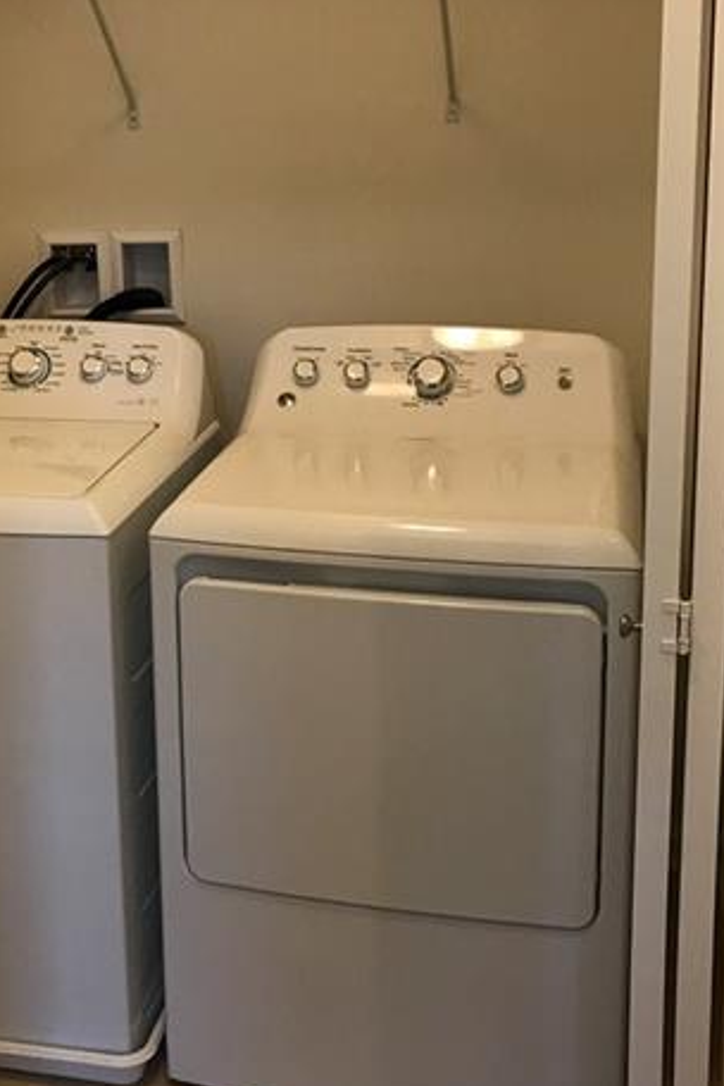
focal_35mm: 49
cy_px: 357
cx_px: 181
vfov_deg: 39.8
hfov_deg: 27.2
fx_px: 1478
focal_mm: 3.99
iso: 25
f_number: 1.8
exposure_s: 1/30
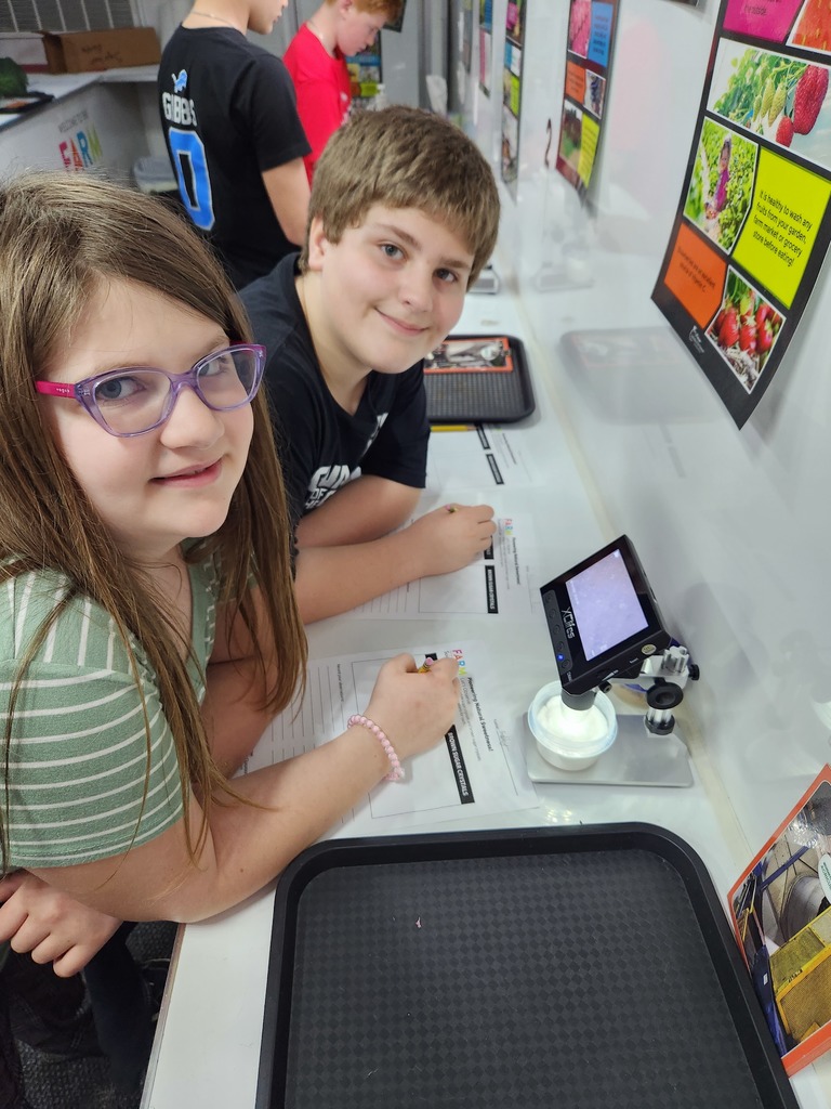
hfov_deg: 58.9
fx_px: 736
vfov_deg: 73.9
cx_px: 416
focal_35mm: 23
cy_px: 554
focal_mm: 5.4
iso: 250
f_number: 1.8
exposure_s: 1/120
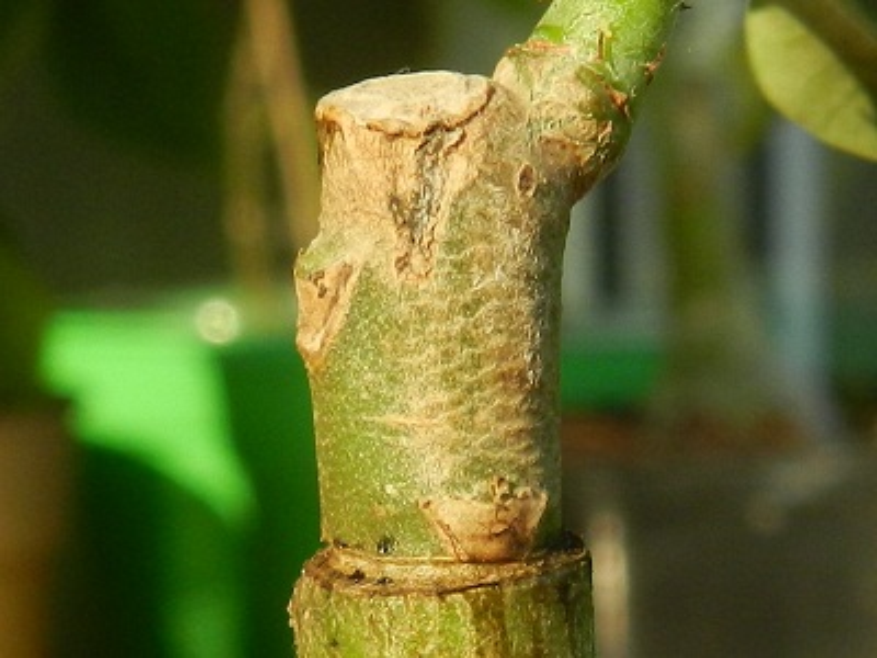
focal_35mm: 32
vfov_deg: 44.2
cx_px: 438
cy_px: 329
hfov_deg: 56.8
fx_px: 811
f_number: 3.7
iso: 160
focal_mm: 5.6
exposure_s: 1/400
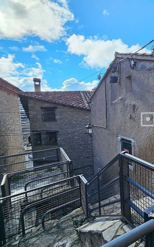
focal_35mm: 19
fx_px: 128
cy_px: 120
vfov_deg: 88.0
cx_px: 169
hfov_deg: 46.4
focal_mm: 2.2
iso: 50
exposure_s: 1/859
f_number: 2.2
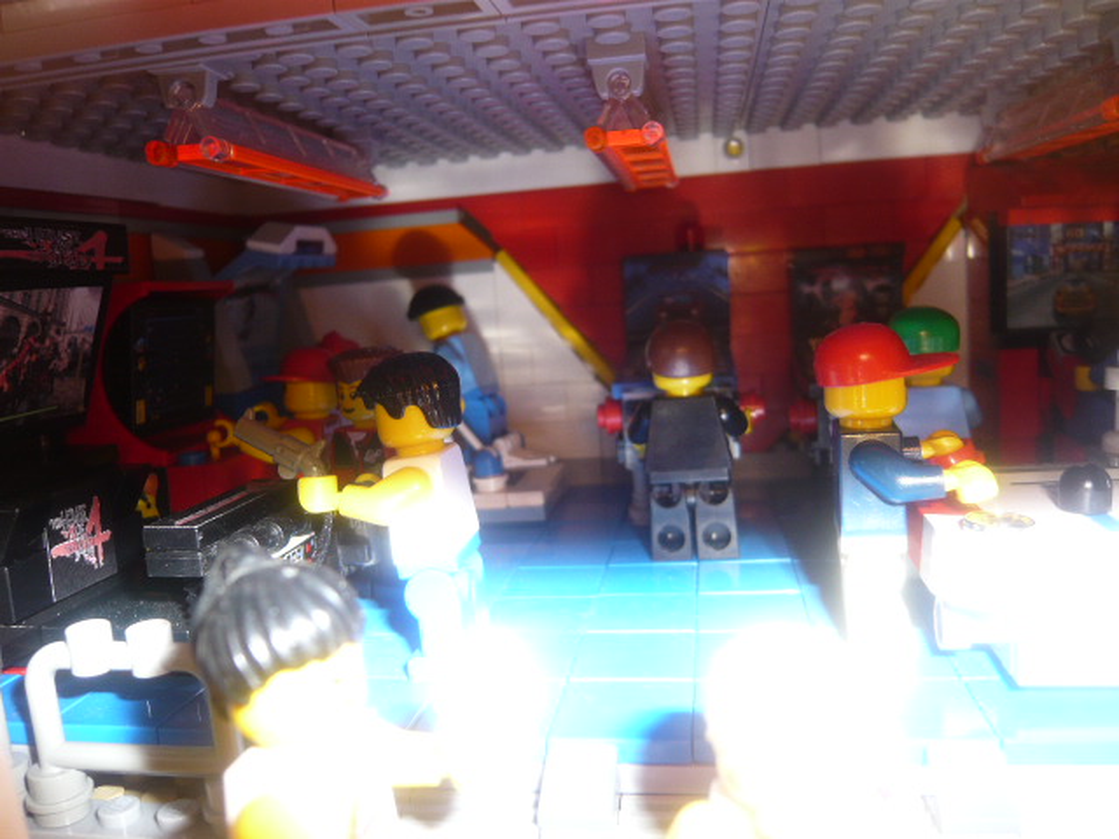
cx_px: 560
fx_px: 905
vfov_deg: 49.7
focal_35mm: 28
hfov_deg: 63.4
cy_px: 420
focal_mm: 4.6
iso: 100
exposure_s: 1/30
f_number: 2.8
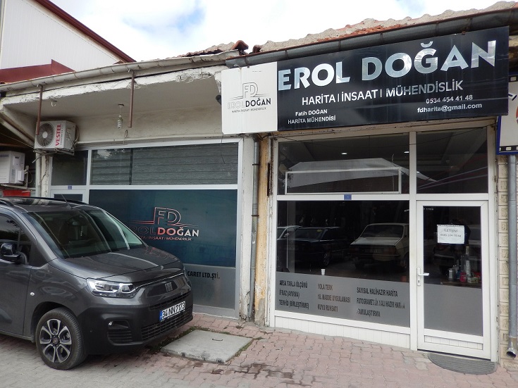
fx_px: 374
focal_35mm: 25
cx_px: 259
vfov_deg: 54.9
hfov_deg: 69.4
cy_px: 194
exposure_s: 1/800
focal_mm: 4.5
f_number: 3.4
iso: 125
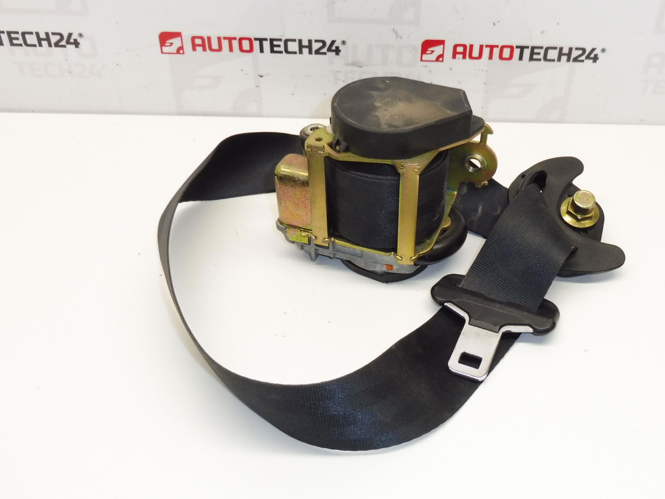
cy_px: 269
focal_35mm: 38
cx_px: 396
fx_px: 730
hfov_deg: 48.7
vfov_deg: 37.7
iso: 200
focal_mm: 4.4
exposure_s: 1/80
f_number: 3.5
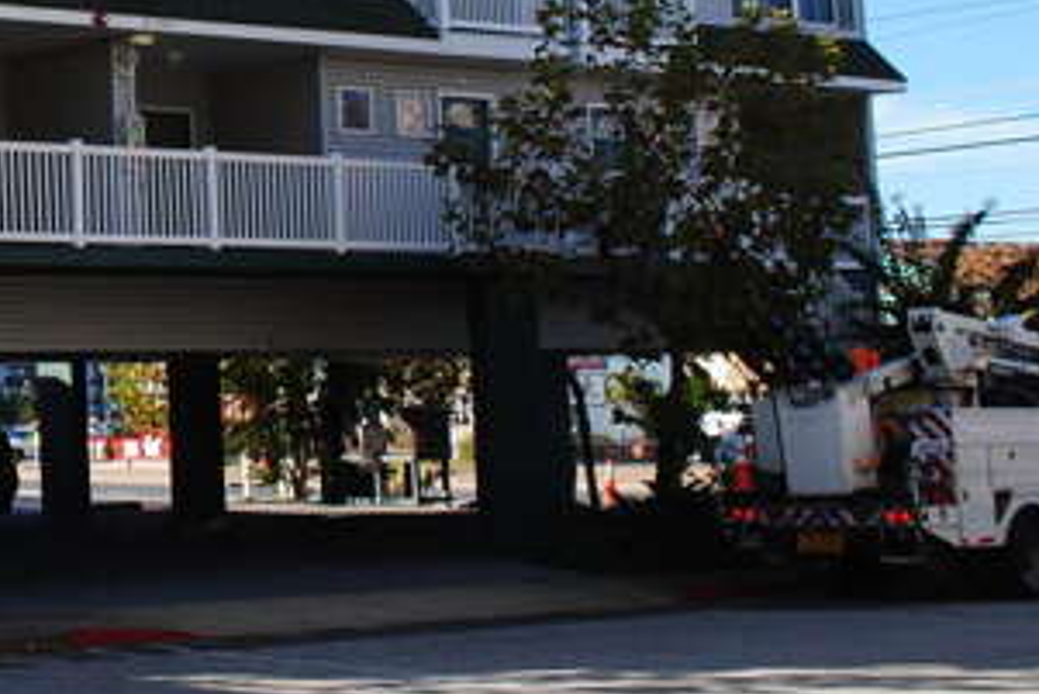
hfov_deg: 22.2
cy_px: 17
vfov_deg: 16.0
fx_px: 2425
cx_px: -230
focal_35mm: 84
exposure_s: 1/200
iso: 200
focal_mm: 22
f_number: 10
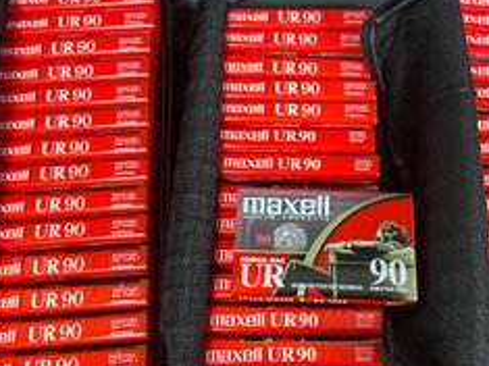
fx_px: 537
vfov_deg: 37.5
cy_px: 221
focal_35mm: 38
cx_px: 284
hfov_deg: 48.8
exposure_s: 1/60
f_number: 1.6
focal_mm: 4.2
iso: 400
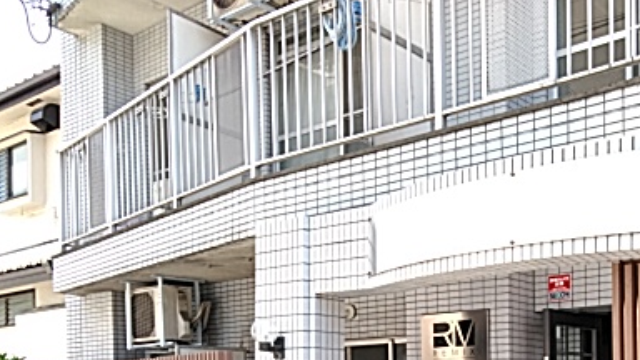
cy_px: 398
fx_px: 832
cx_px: 458
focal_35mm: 49
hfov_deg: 41.2
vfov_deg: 23.0
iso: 82
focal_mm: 3.46
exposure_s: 1/120
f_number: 2.2
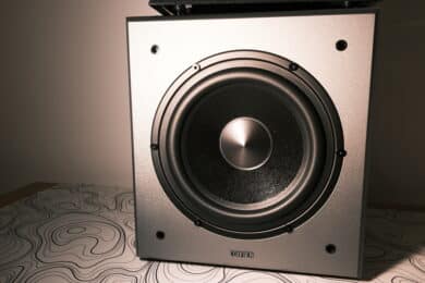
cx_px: 212
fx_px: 354
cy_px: 142
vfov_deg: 43.6
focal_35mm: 30
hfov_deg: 61.9
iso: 400
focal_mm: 20.2
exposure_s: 1/100
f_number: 8
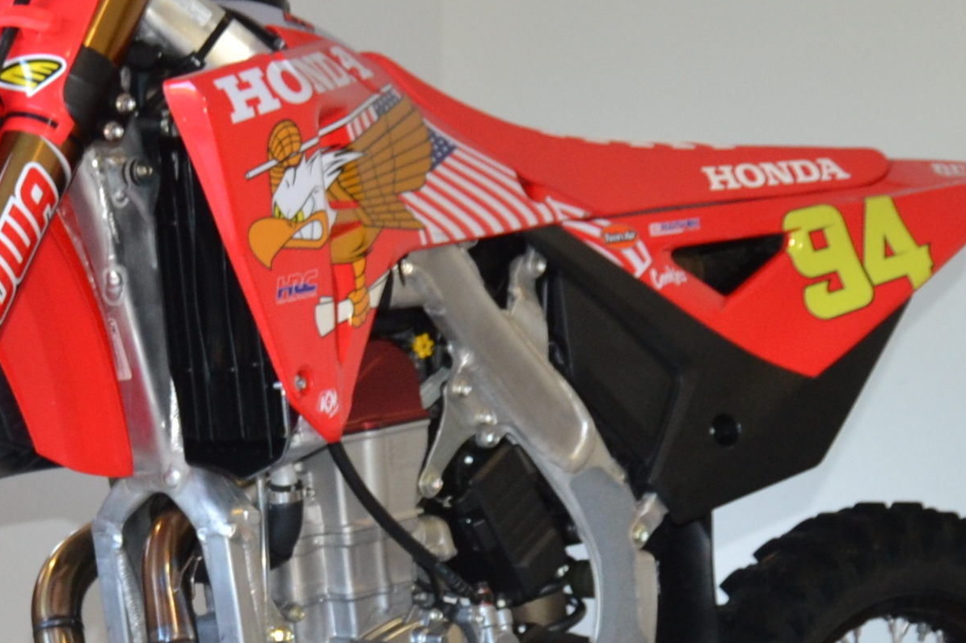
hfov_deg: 18.1
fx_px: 2949
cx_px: -8
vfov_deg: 12.3
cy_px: 669
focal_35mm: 110
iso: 400
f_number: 4
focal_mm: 19
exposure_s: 1/125
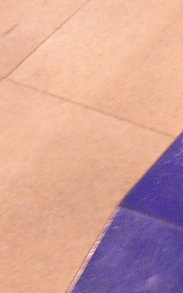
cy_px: 354
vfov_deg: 9.0
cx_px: 726
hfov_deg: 5.1
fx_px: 1829
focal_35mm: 229
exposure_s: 1/13
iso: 200
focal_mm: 7.4
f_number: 2.8
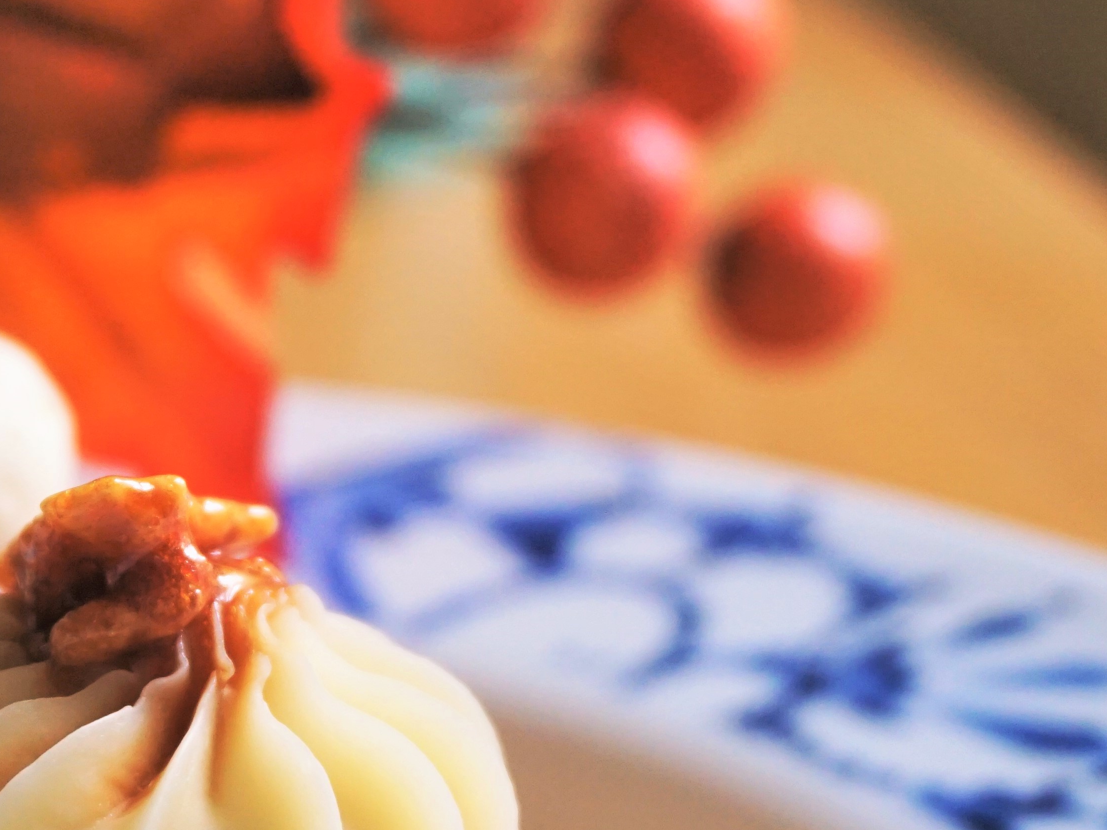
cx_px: -229
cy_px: 895
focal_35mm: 128
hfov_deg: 14.8
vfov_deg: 11.4
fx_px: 4102
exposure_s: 1/60
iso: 500
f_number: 5
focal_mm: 33
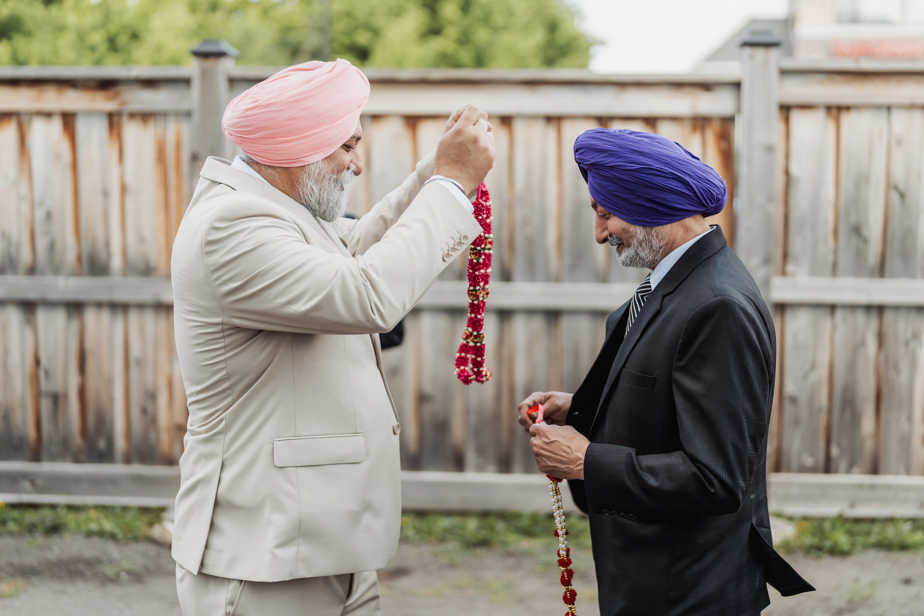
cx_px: 462
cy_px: 308
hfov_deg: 39.6
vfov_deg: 27.0
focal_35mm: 50
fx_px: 1283
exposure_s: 1/1250
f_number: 1.4
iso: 125
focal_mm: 50
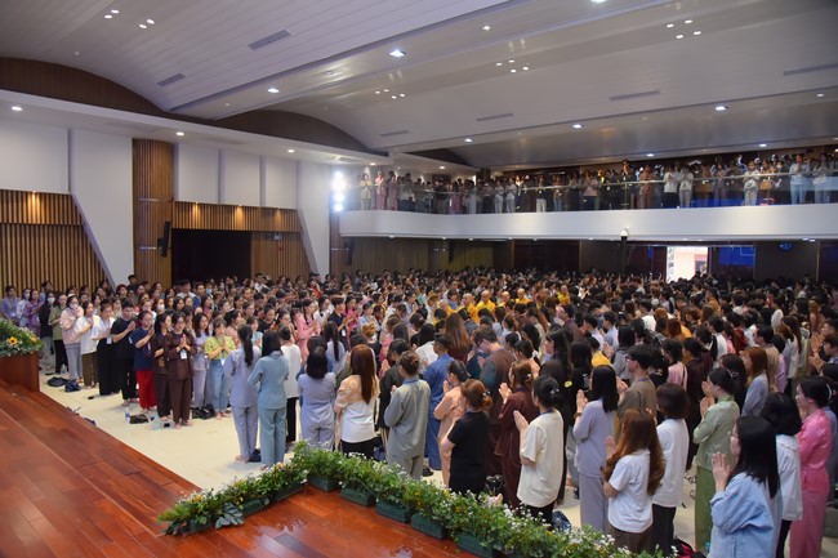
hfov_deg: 73.8
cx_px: 419
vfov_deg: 53.1
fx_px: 558
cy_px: 279
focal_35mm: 24
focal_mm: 24
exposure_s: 1/160
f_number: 5.6
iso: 1600
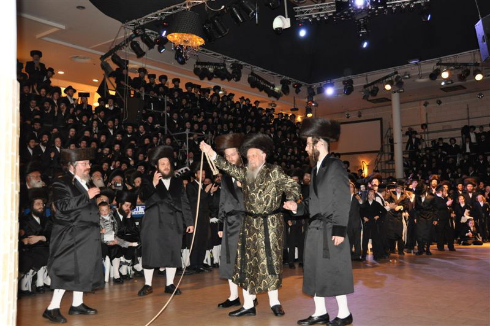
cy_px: 163
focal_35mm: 39
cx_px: 245
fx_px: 530
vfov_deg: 34.1
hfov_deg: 49.6
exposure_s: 1/60
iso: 800
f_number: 3.8
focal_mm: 26
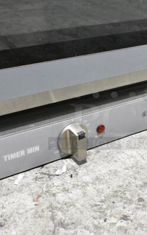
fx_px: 359
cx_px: 114
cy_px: 119
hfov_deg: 22.9
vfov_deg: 36.3
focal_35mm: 56
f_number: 7.1
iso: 6400
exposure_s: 1/200
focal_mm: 24
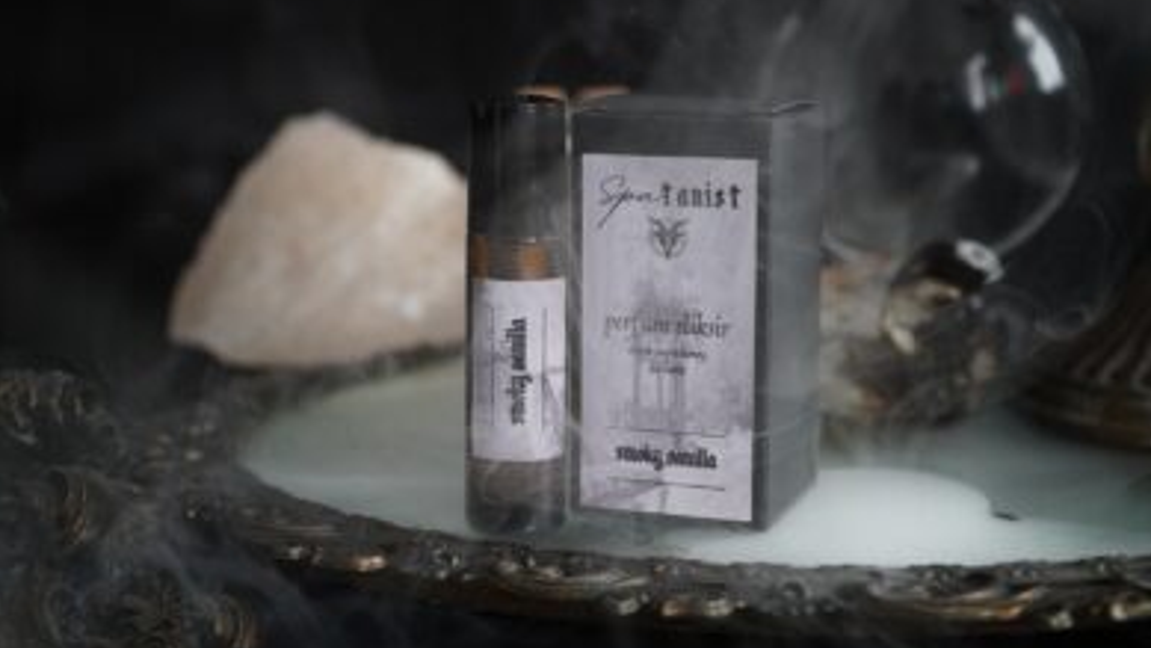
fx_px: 1862
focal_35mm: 61
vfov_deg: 19.7
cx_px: 565
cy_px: 272
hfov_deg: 34.3
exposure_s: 1/60
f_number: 4
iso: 1250
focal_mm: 36
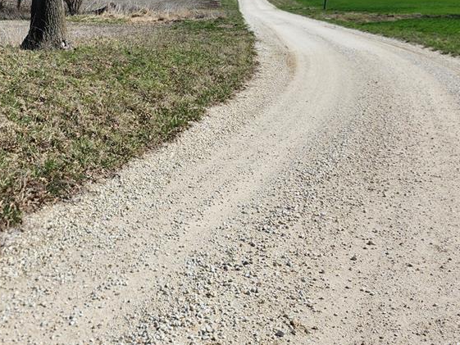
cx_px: 106
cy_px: 54
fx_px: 558
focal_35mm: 42
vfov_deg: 33.1
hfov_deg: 43.1
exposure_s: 1/2140
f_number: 1.8
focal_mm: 5.54
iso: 25
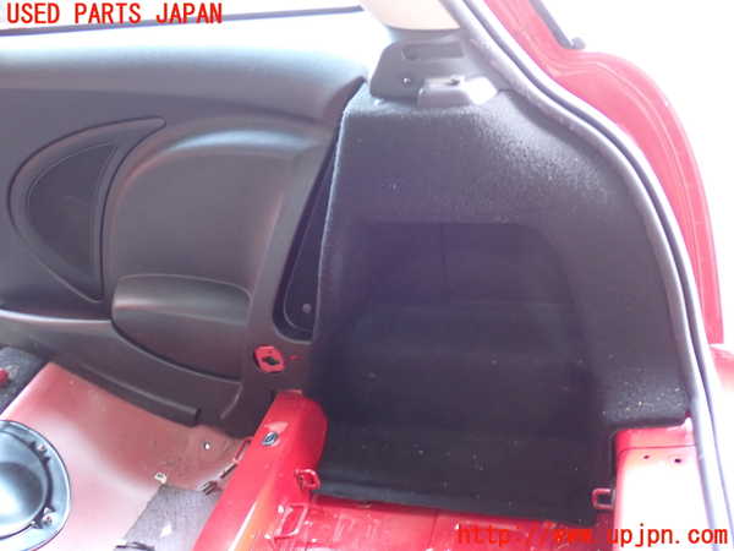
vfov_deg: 35.1
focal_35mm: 41
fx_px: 869
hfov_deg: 45.8
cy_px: 276
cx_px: 367
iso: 800
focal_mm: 7.31
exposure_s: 1/25
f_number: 2.8
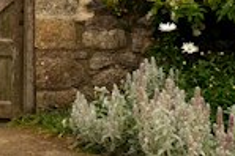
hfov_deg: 12.5
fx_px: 1043
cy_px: -77
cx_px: -68
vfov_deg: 8.4
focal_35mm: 160
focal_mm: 35
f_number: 5.6
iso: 200
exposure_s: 1/420
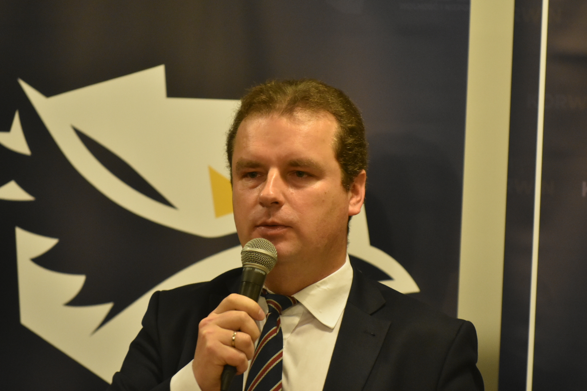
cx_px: 294
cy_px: 196
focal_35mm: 300
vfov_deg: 4.6
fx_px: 4891
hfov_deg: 6.9
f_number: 2.8
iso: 3200
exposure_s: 1/100
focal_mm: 200
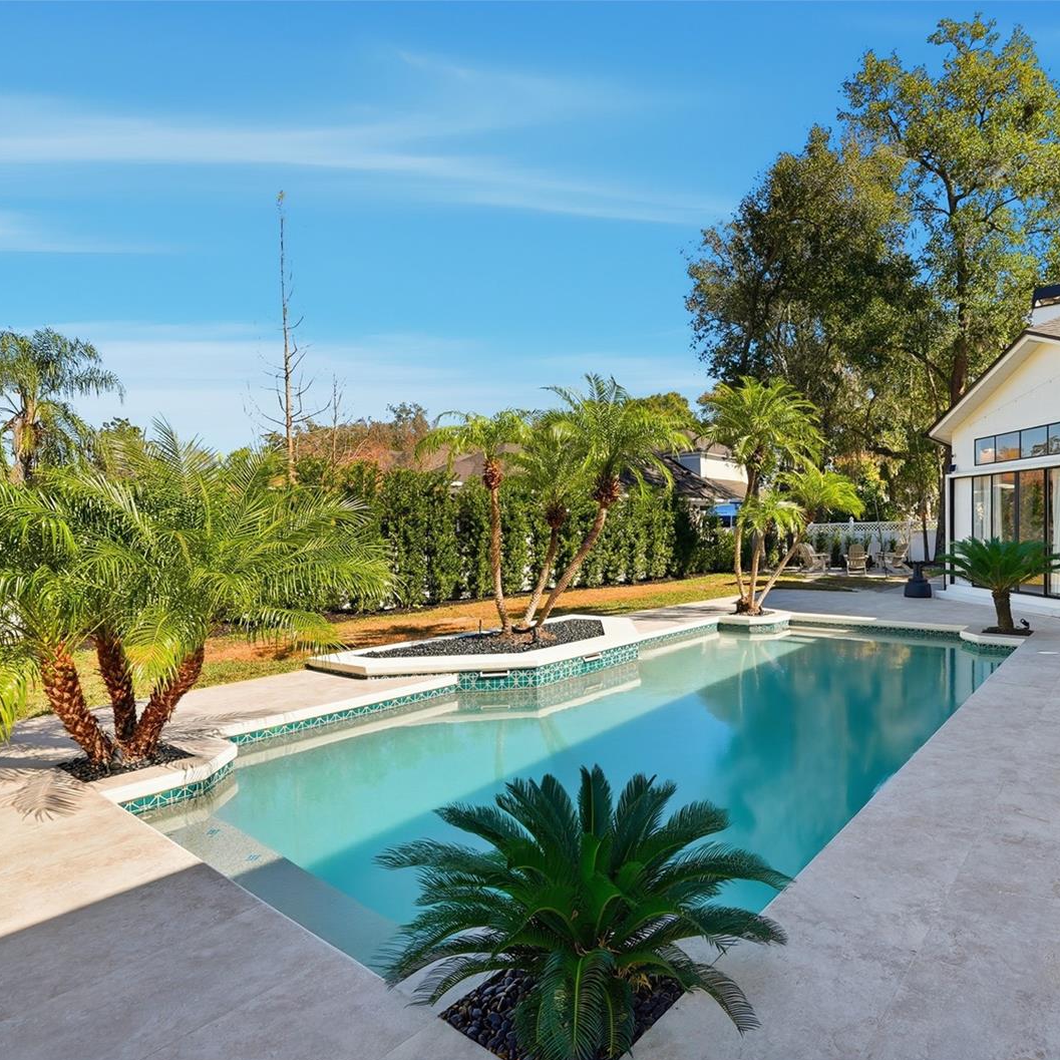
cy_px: 534
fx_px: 624
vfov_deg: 80.7
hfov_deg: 78.7
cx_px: 684
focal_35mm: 18
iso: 250
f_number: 6.3
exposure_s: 1/4000
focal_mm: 14
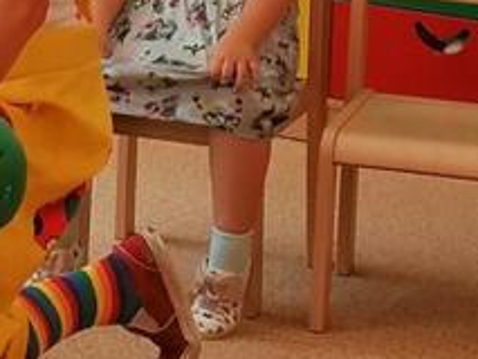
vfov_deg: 6.8
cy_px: -218
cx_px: 56
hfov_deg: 9.2
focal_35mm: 214
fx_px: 2957
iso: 64
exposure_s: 1/100
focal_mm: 4.75
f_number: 1.8
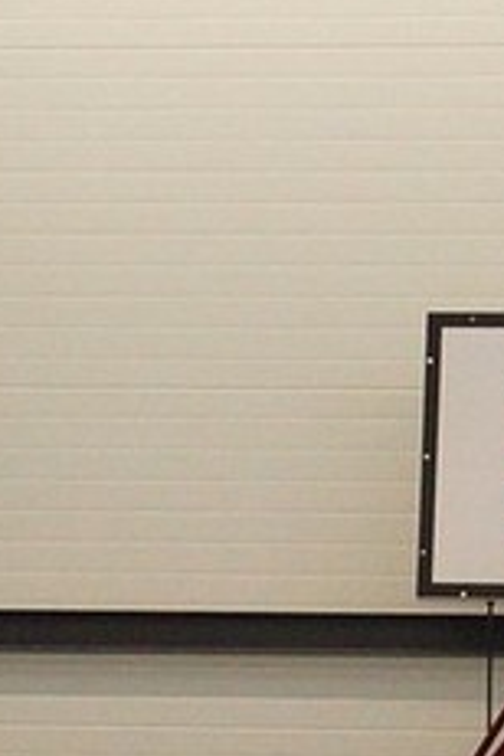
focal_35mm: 199
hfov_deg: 6.8
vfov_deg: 9.7
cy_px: 1443
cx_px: -321
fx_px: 4179
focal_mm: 30
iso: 1600
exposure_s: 1/250
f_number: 4
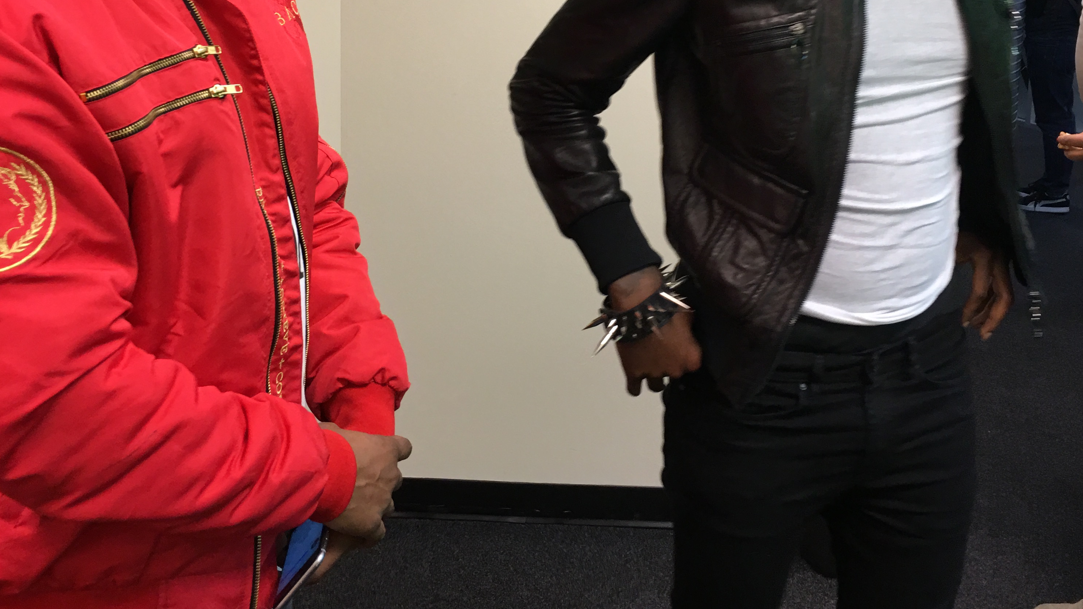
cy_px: 94
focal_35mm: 43
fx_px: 1235
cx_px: 546
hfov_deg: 47.4
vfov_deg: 27.0
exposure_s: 1/15
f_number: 2.2
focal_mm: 4.15
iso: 32
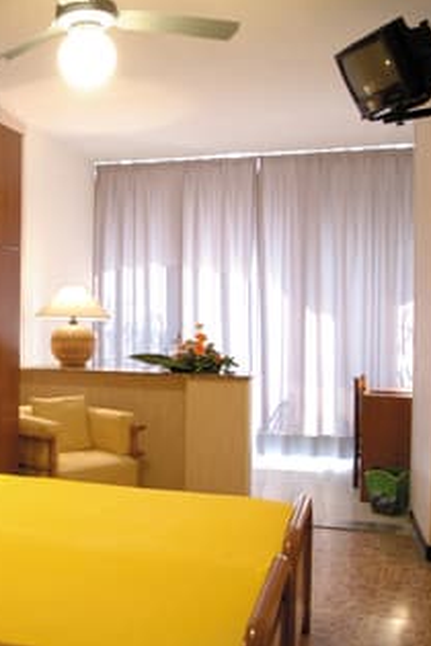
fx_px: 696
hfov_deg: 32.2
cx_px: 18
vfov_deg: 49.8
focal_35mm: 39
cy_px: 321
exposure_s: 1/6
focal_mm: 17
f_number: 2.8
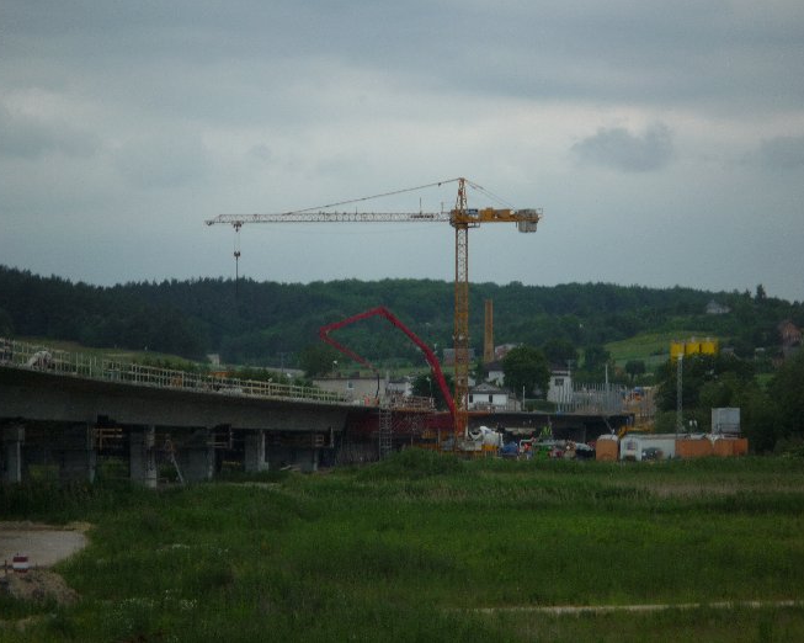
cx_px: 416
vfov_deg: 9.8
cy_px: 321
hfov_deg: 12.3
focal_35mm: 157
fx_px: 3735
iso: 125
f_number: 5.9
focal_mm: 26
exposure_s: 1/125
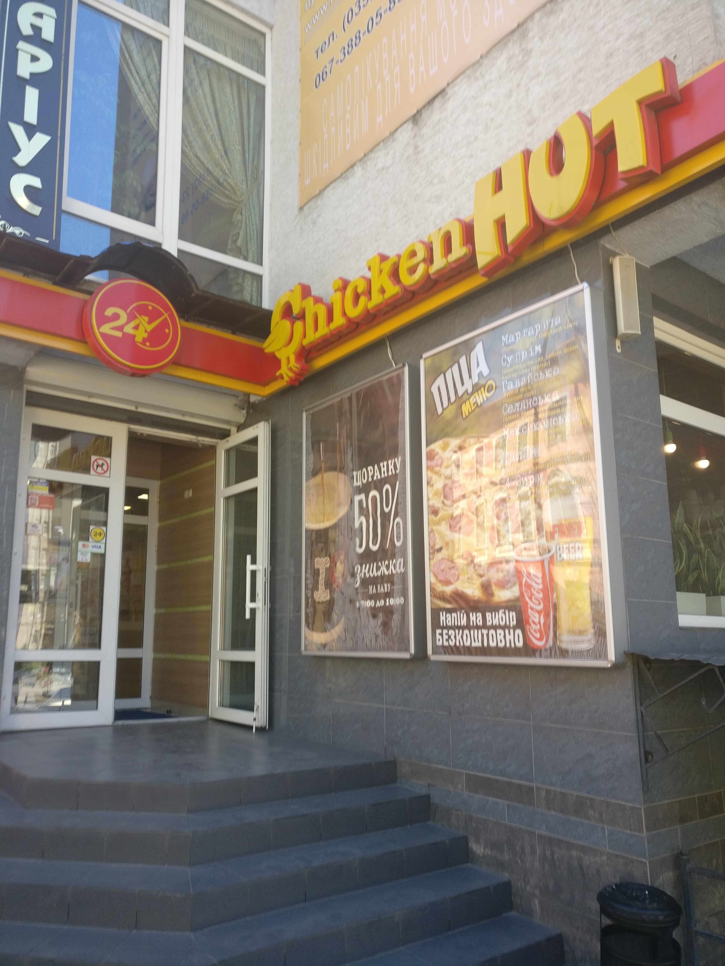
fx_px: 782
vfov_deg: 63.4
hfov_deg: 49.7
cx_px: 362
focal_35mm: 28
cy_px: 483
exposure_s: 1/123
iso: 100
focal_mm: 4.26
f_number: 2
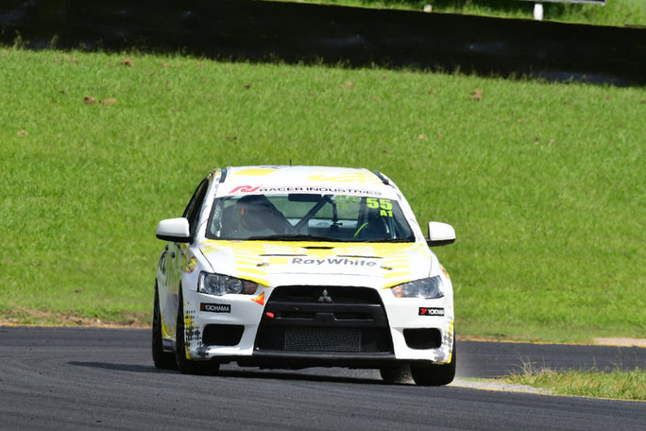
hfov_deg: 3.1
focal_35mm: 667
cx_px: 309
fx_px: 11968
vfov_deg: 2.1
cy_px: 181
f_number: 11
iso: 400
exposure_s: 1/640
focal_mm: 380
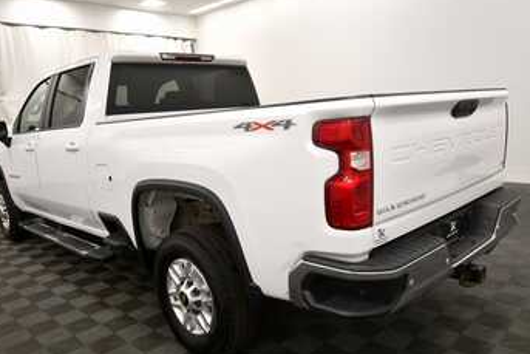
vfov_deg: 46.4
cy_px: 197
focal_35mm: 28
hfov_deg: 65.4
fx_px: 412
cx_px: 249
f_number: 5.3
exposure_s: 1/250
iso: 800
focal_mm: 16
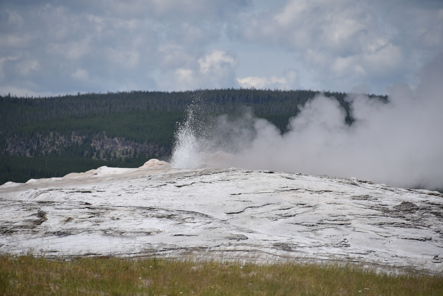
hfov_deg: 6.9
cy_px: 148
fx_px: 3692
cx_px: 222
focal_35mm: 300
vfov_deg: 4.6
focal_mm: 300
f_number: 8
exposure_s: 1/640
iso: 100
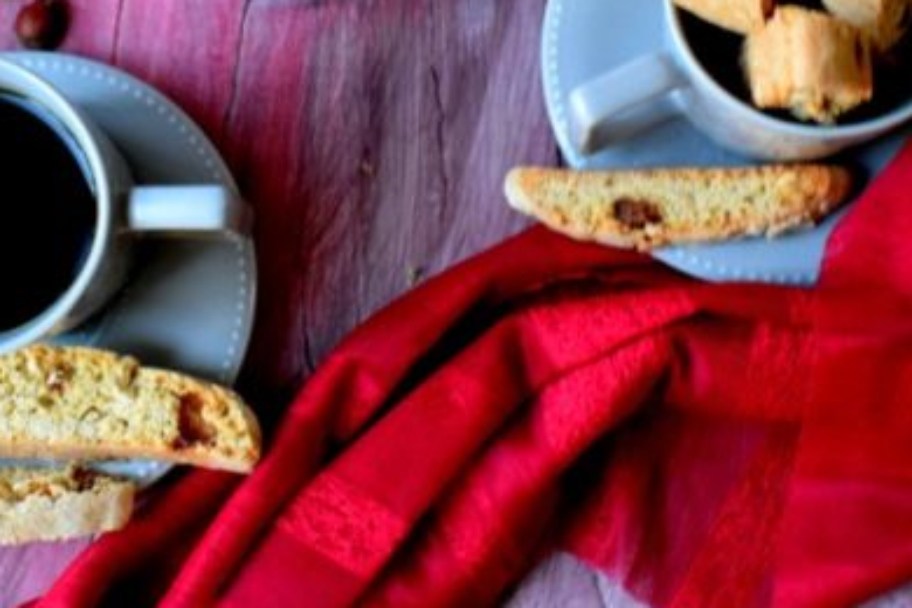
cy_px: 215
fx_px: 1722
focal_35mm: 68
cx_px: 428
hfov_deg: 29.7
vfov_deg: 20.0
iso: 3200
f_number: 3.8
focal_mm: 23
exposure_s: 1/8
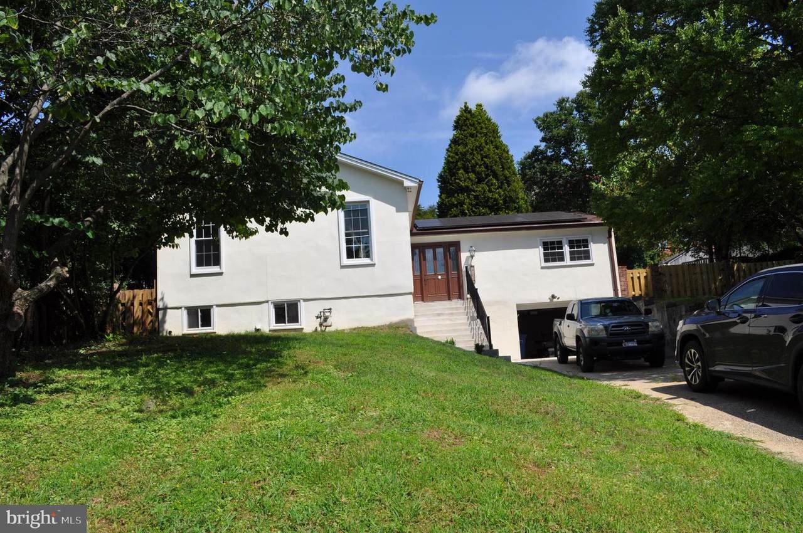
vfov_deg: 47.8
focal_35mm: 27
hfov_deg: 67.4
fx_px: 601
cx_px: 402
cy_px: 266
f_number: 10
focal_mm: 18
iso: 200
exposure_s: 1/400
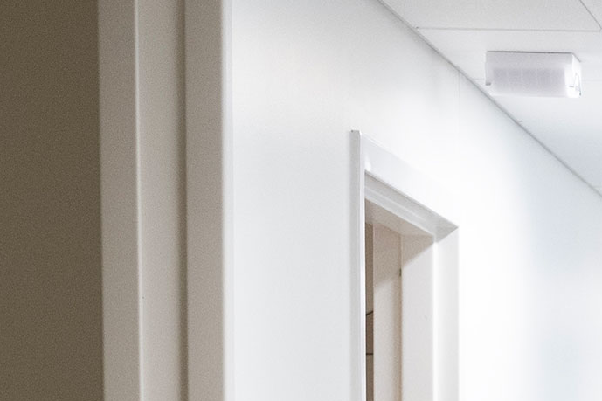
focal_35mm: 195
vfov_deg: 6.8
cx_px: 831
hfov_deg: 10.3
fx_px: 3260
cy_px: 839
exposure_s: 1/250
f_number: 2.8
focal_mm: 35
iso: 800
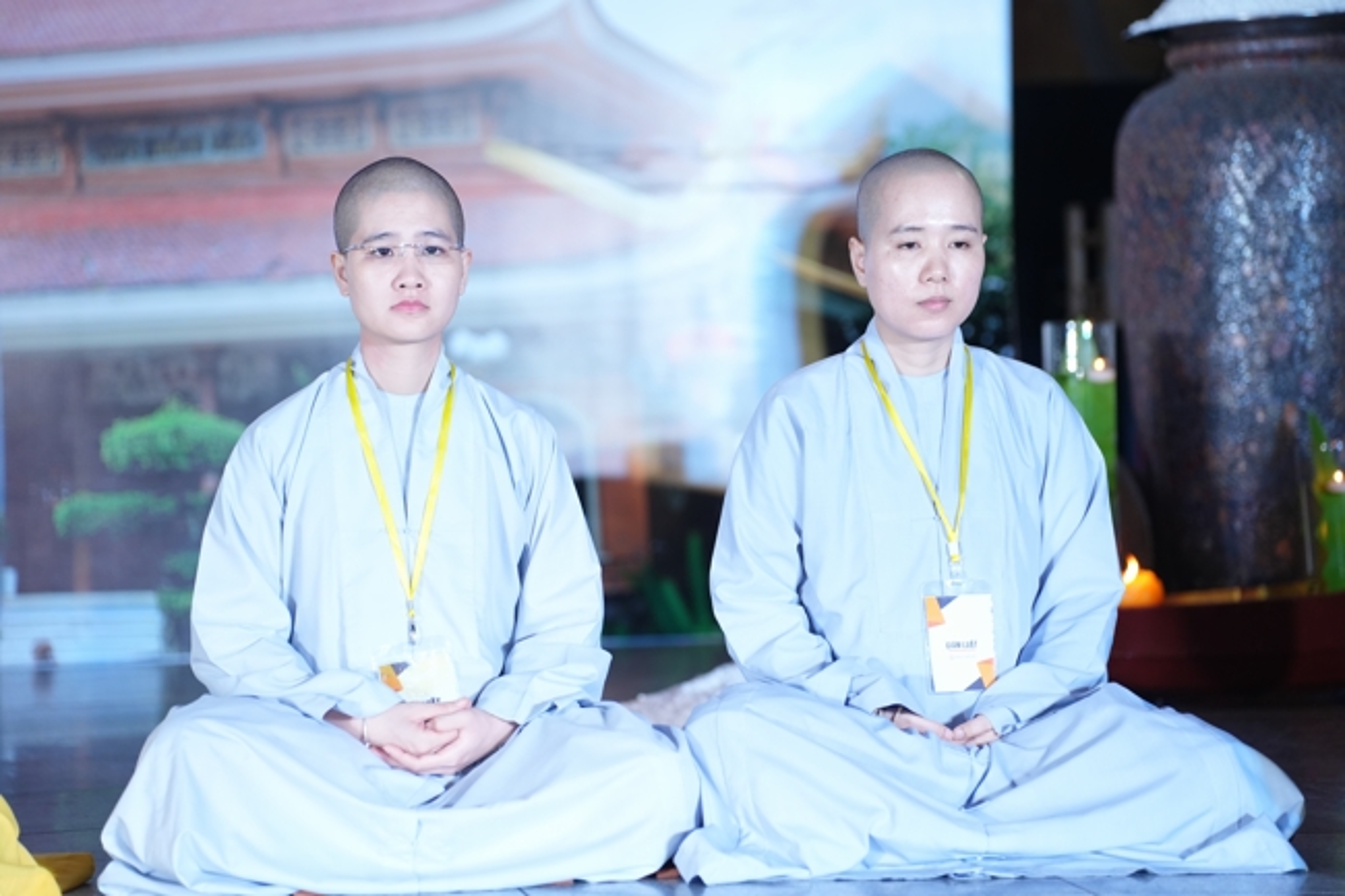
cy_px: 448
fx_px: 4333
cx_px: 672
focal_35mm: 116
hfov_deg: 17.6
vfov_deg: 11.8
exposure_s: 1/200
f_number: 2.8
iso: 1000
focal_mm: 116
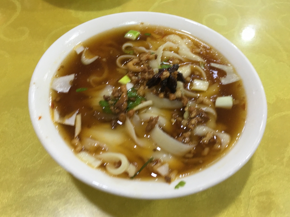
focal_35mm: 29
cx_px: 145
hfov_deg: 61.7
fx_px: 243
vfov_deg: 48.2
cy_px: 108
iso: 64
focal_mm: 4.15
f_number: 2.2
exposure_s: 1/17
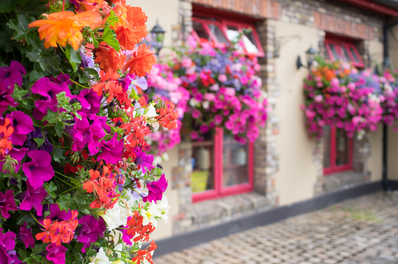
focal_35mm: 52
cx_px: 199
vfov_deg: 25.9
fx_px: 574
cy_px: 132
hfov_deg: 38.2
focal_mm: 35
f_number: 3.5
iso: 320
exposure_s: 1/1000
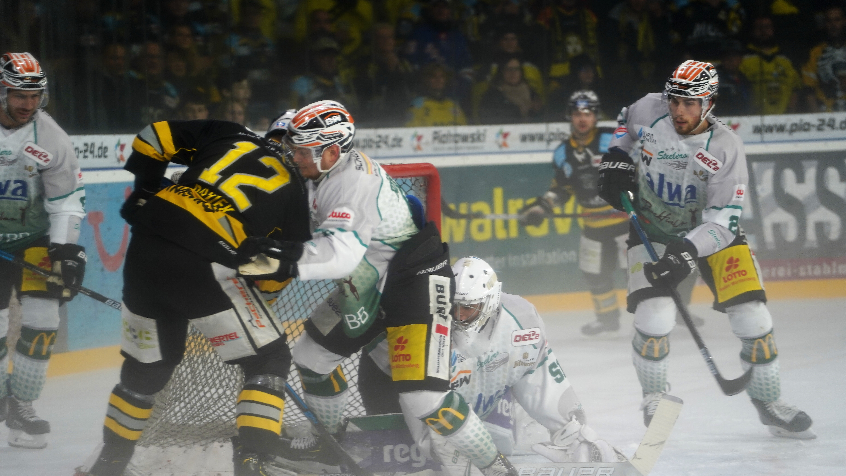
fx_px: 4060
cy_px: 283
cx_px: 423
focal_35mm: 181
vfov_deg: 6.7
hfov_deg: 11.9
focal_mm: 172
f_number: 4
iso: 400
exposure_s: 1/200
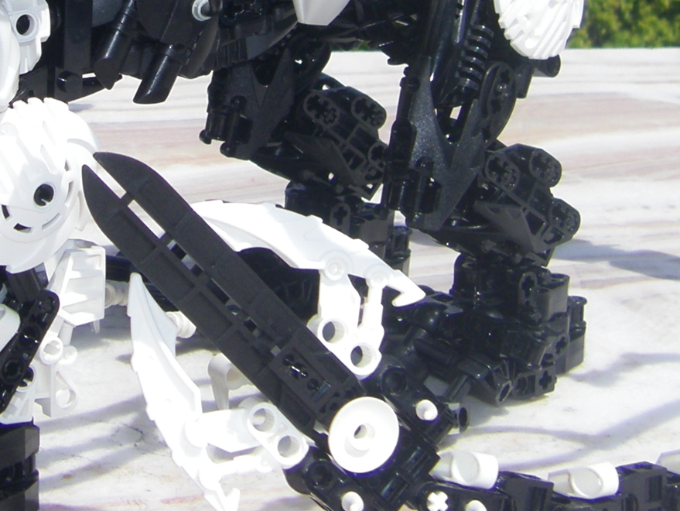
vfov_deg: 12.9
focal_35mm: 112
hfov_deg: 17.5
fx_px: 2201
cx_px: 160
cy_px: -111
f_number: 7
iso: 64
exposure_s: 1/250
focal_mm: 6.3
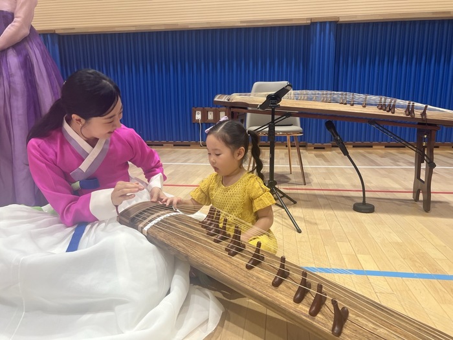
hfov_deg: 67.3
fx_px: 340
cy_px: 170
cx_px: 226
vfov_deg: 53.1
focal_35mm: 26
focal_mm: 5.7
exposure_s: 1/60
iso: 80
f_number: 1.5
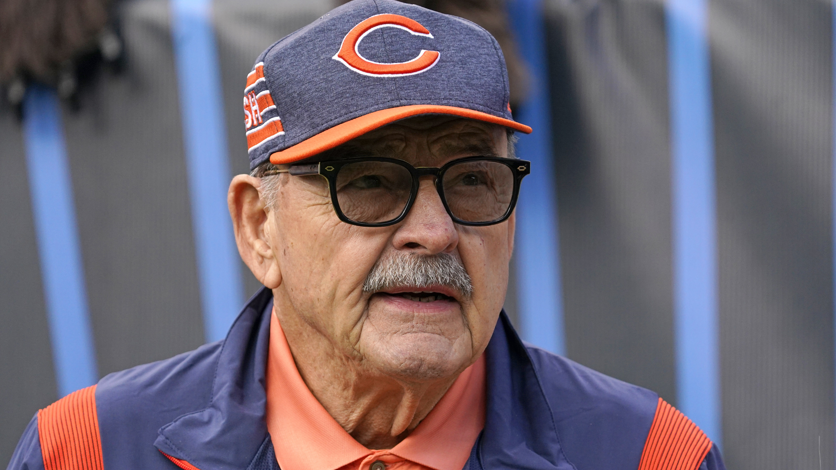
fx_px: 5054
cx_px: 435
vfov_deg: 5.3
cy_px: 255
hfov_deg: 9.5
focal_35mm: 228
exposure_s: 1/2500
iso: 1600
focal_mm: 209
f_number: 5.6
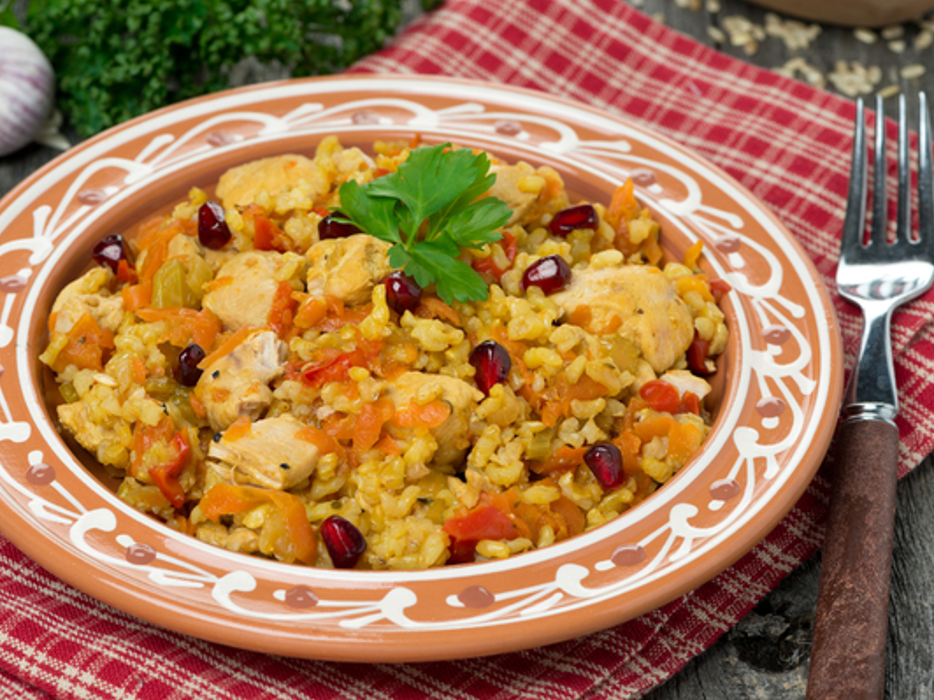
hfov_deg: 17.3
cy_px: 350
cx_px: 413
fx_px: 3076
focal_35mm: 114
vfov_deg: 13.0
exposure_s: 1/125
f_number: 13
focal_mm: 105
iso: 100
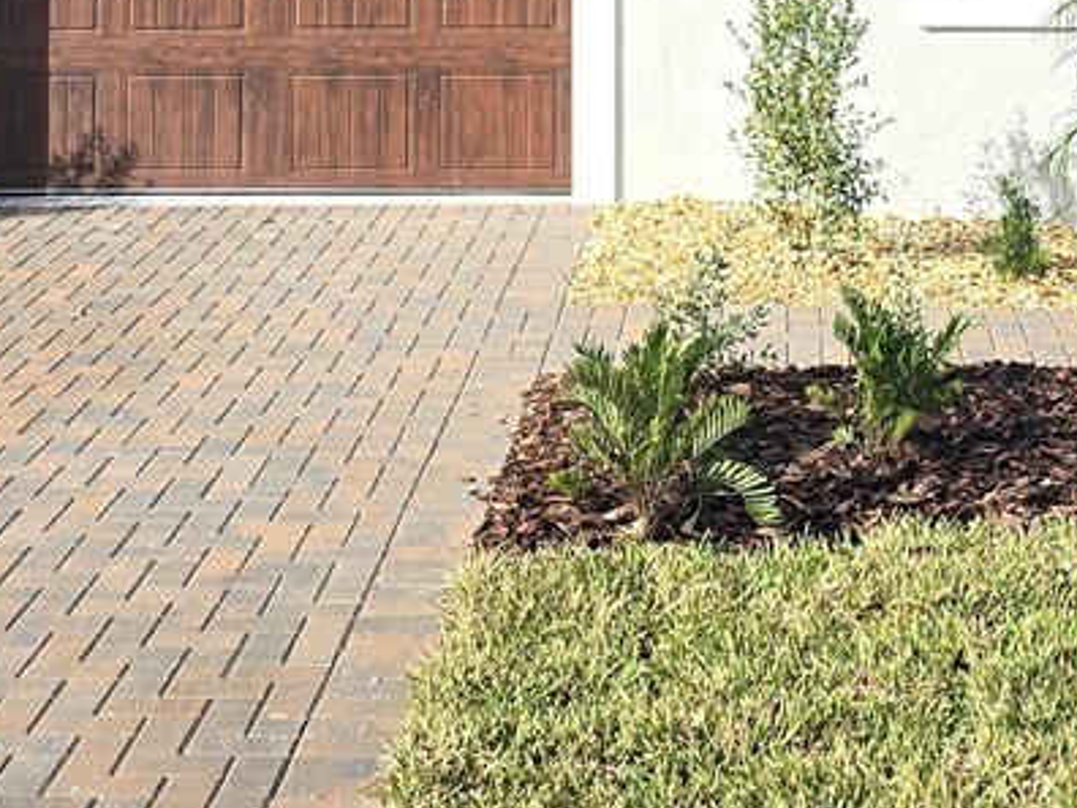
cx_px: 615
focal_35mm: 93
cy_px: -324
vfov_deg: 15.0
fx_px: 2893
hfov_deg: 21.1
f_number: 1.7
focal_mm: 6.3
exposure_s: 1/508
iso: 12
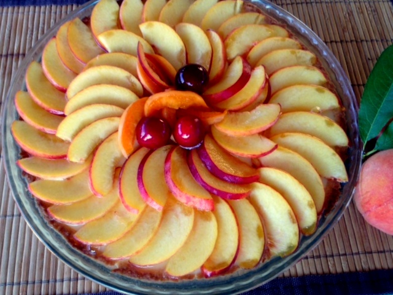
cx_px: 196
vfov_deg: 42.9
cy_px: 148
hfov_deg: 55.4
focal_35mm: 33
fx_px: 375
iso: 64
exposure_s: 1/40
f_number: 2.4
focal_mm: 4.13
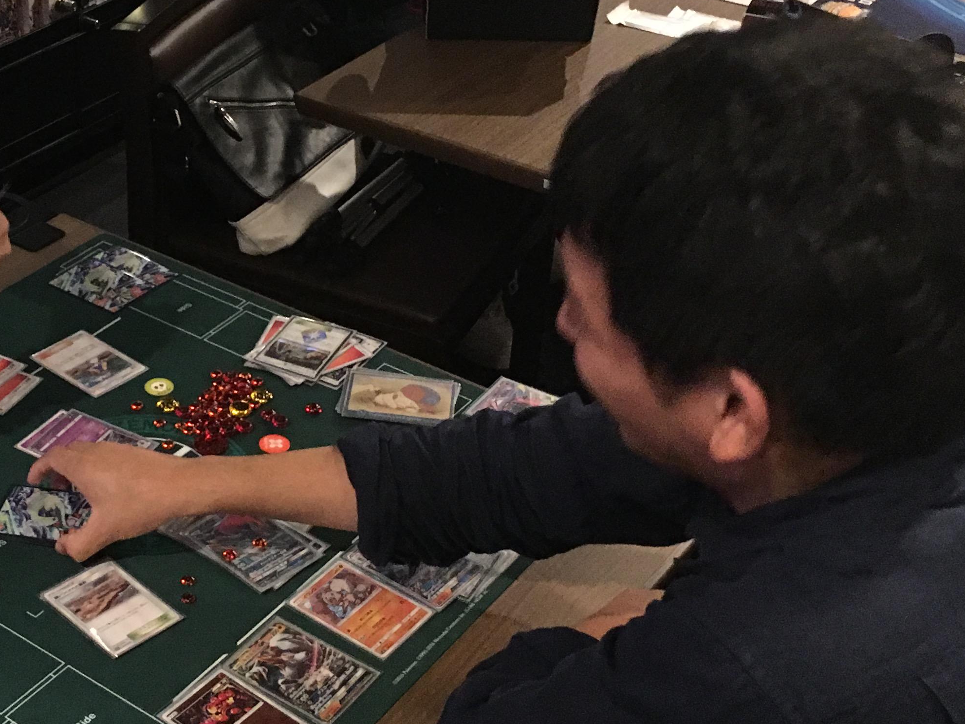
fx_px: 1645
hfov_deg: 31.7
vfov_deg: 24.8
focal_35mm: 59
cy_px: 349
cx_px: 176
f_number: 2.2
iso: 250
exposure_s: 1/15
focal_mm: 4.2
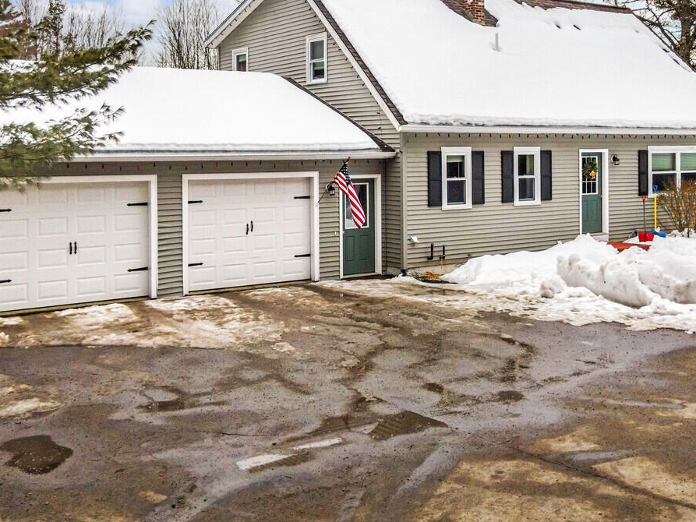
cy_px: 143
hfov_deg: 43.7
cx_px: 408
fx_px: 865
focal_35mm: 43
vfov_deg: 33.1
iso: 200
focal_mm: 4.5
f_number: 2.8
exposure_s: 1/800
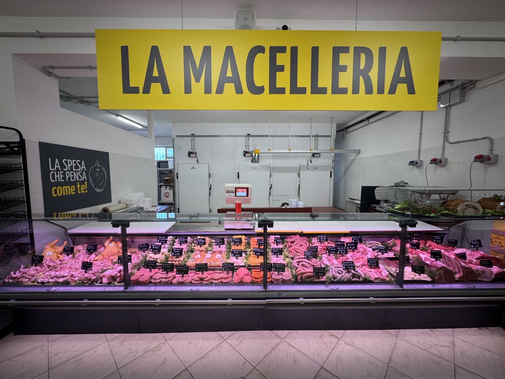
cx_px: 252
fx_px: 204
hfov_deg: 102.1
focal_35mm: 14
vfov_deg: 85.7
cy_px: 190
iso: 125
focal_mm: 2.22
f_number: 2.2
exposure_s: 1/100
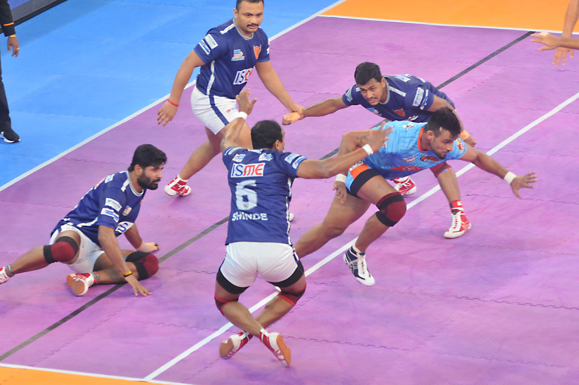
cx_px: 290
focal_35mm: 232
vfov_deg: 5.9
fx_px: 3735
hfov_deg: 8.9
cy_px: 192
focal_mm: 155
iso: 800
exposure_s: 1/320
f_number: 4
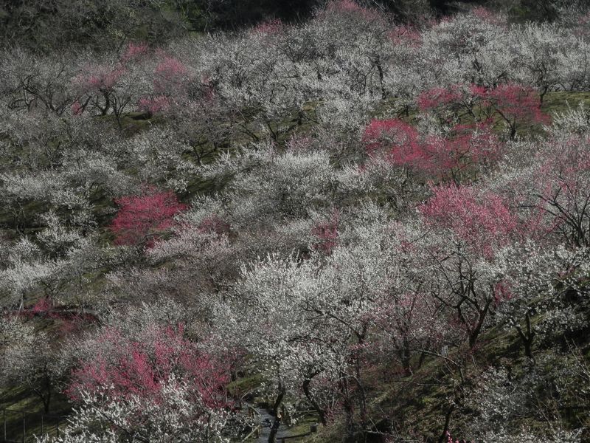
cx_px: 295
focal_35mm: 97
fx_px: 1653
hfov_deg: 20.2
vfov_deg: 15.2
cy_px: 222
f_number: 4.9
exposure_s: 1/500
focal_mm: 17.3
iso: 80
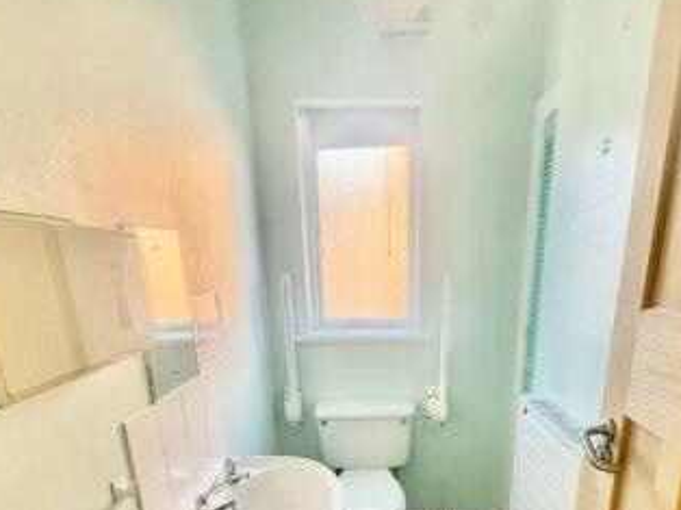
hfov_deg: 66.9
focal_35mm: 26
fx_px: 511
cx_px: 396
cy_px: 444
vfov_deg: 48.3
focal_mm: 2.22
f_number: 2.2
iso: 250
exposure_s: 1/99
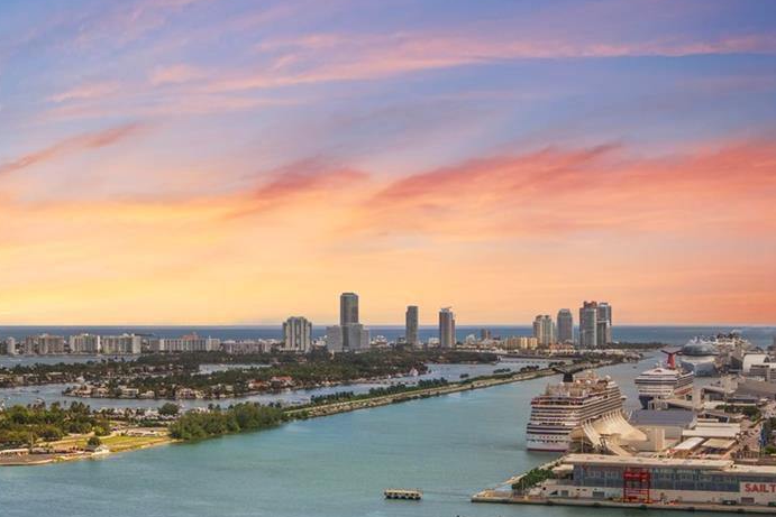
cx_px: -80
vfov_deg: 16.8
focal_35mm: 81
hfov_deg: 23.5
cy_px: 314
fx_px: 1746
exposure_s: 1/640
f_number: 9
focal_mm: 35
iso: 800
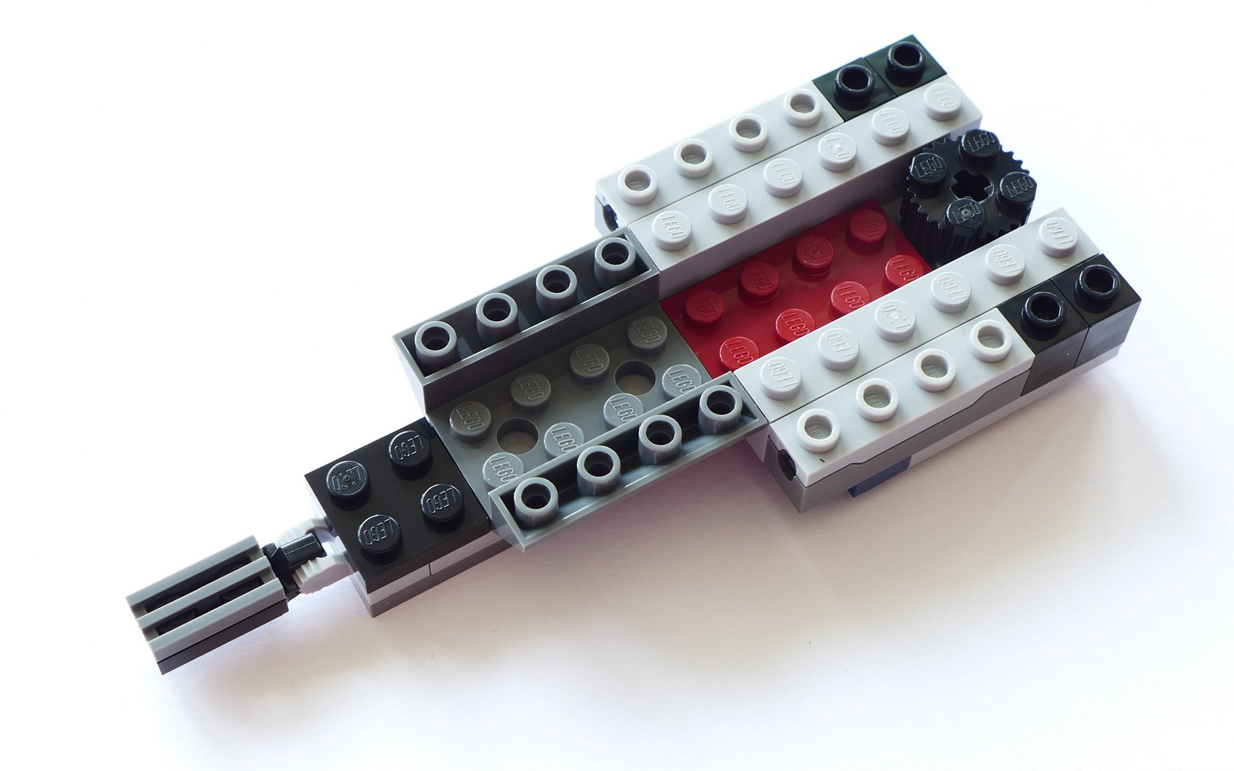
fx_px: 2085
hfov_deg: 33.0
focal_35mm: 62
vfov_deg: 21.0
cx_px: 615
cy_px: 376
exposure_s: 1/30
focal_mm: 11.8
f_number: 4
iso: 80
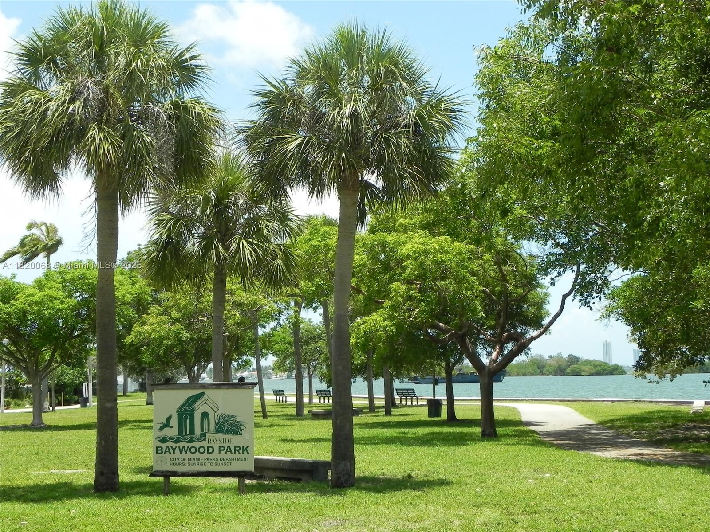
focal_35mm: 58
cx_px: 355
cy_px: 266
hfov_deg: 33.2
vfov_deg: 25.2
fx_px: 1190
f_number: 6.3
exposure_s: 1/274
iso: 160
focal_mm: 10.3
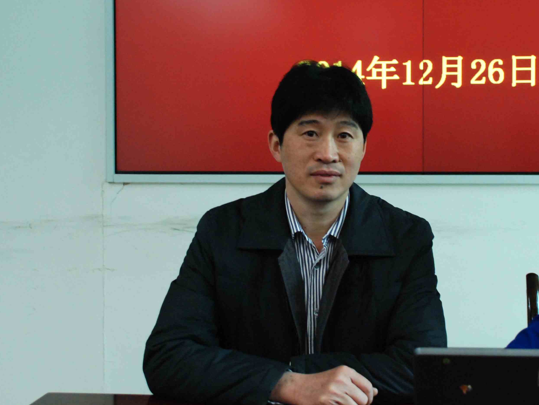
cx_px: 292
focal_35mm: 46
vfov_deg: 31.5
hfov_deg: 41.2
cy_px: 204
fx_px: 716
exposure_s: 1/40
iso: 1000
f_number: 4
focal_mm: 28
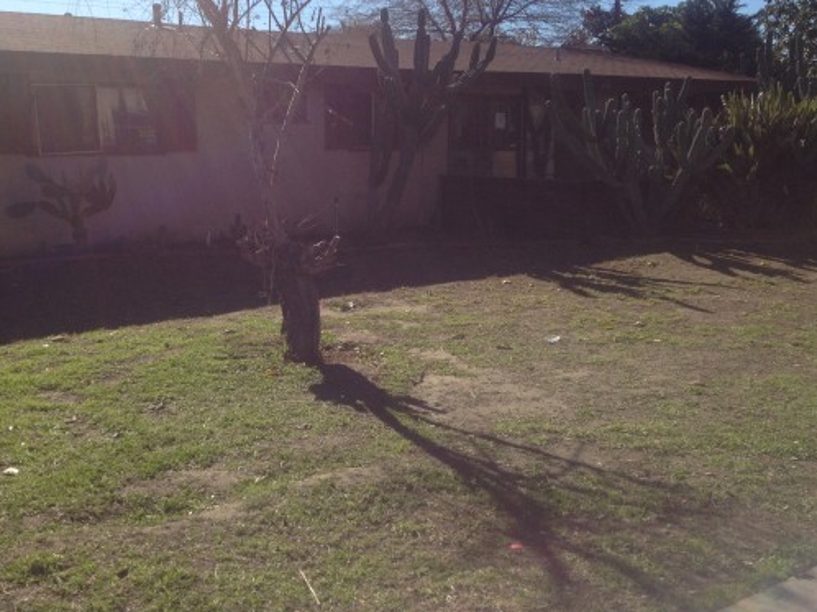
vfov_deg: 32.1
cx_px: 313
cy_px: 241
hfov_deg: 41.8
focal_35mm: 45
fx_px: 1062
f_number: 2.4
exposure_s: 1/2208
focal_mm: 4.28
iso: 50
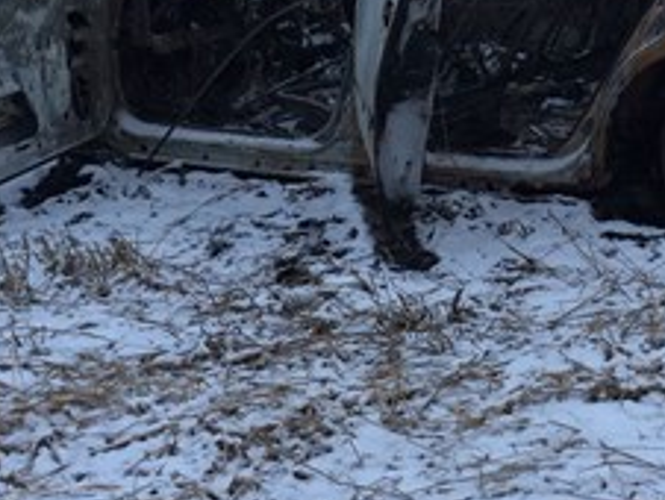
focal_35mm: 82
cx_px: 500
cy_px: -91
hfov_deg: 23.6
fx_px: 1577
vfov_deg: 17.2
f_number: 2.2
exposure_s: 1/50
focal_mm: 4.15
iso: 32
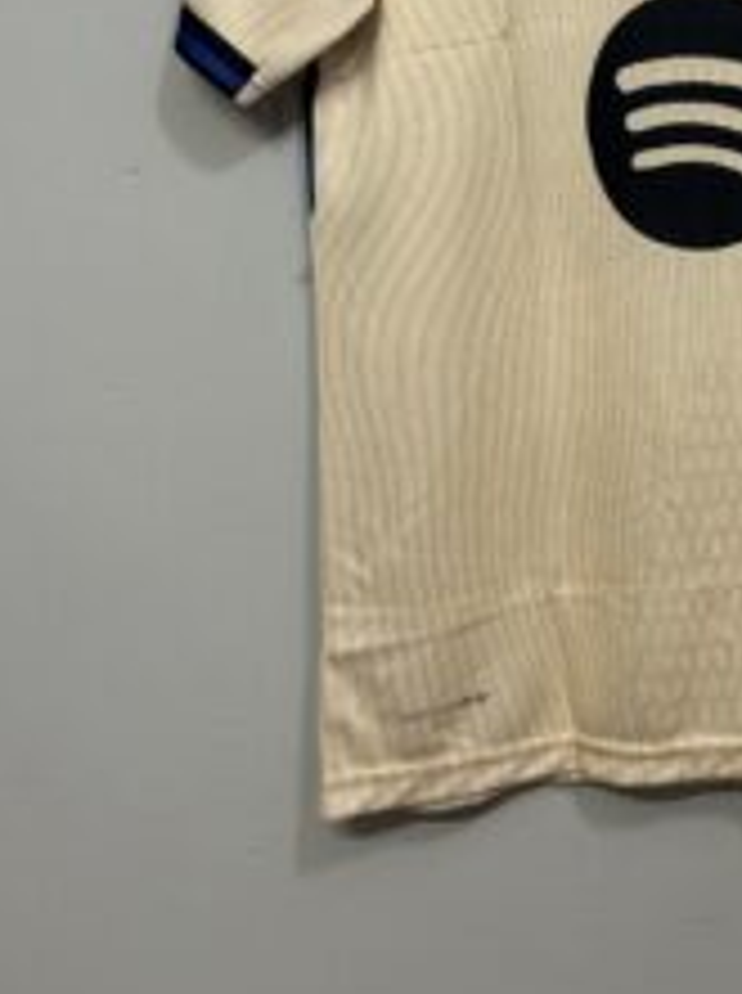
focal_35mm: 55
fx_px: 1576
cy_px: 56
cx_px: 711
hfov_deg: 25.4
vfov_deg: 32.8
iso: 100
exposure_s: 1/50
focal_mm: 5.7
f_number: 1.5
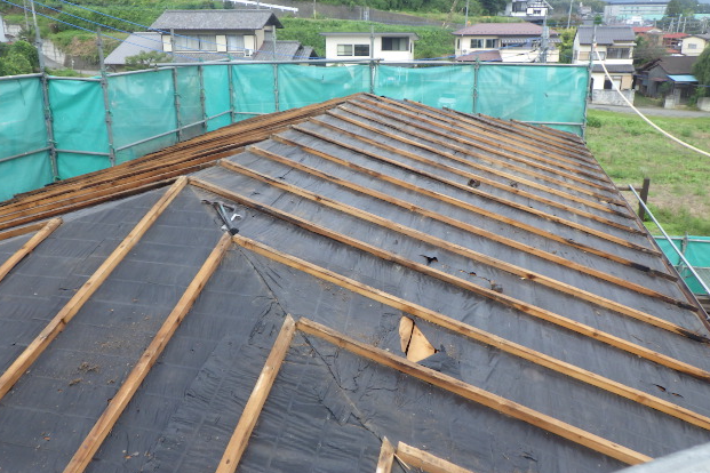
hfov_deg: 61.9
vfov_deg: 43.6
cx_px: 351
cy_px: 222
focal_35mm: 30
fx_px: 592
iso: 125
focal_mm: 5
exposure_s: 1/320
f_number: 4.2
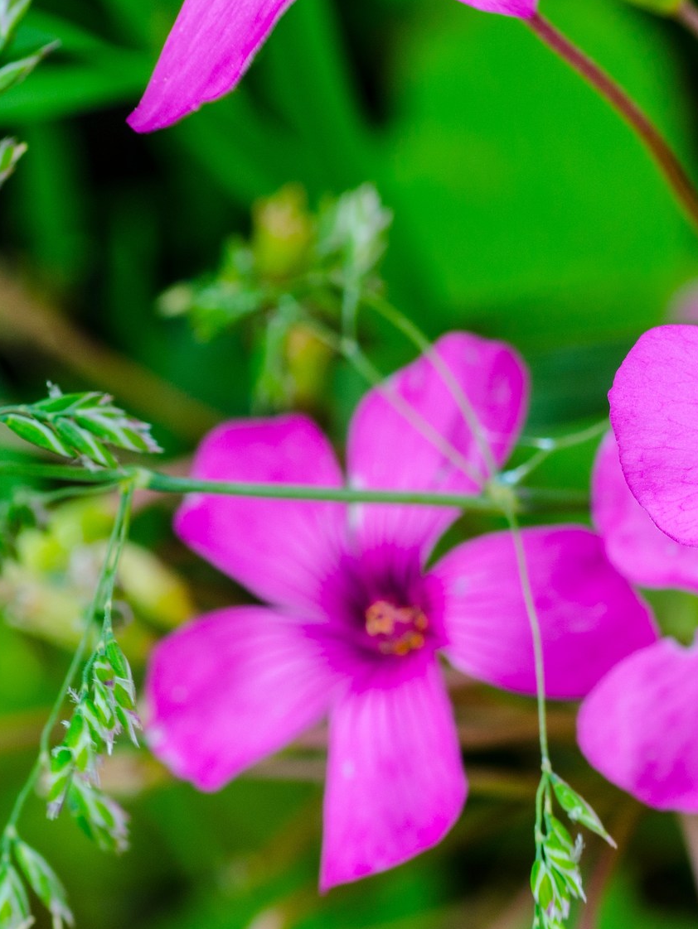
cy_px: 468
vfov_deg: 7.1
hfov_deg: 5.3
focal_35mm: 277
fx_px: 7444
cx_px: 959
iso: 200
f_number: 13
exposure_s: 1/50
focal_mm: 90
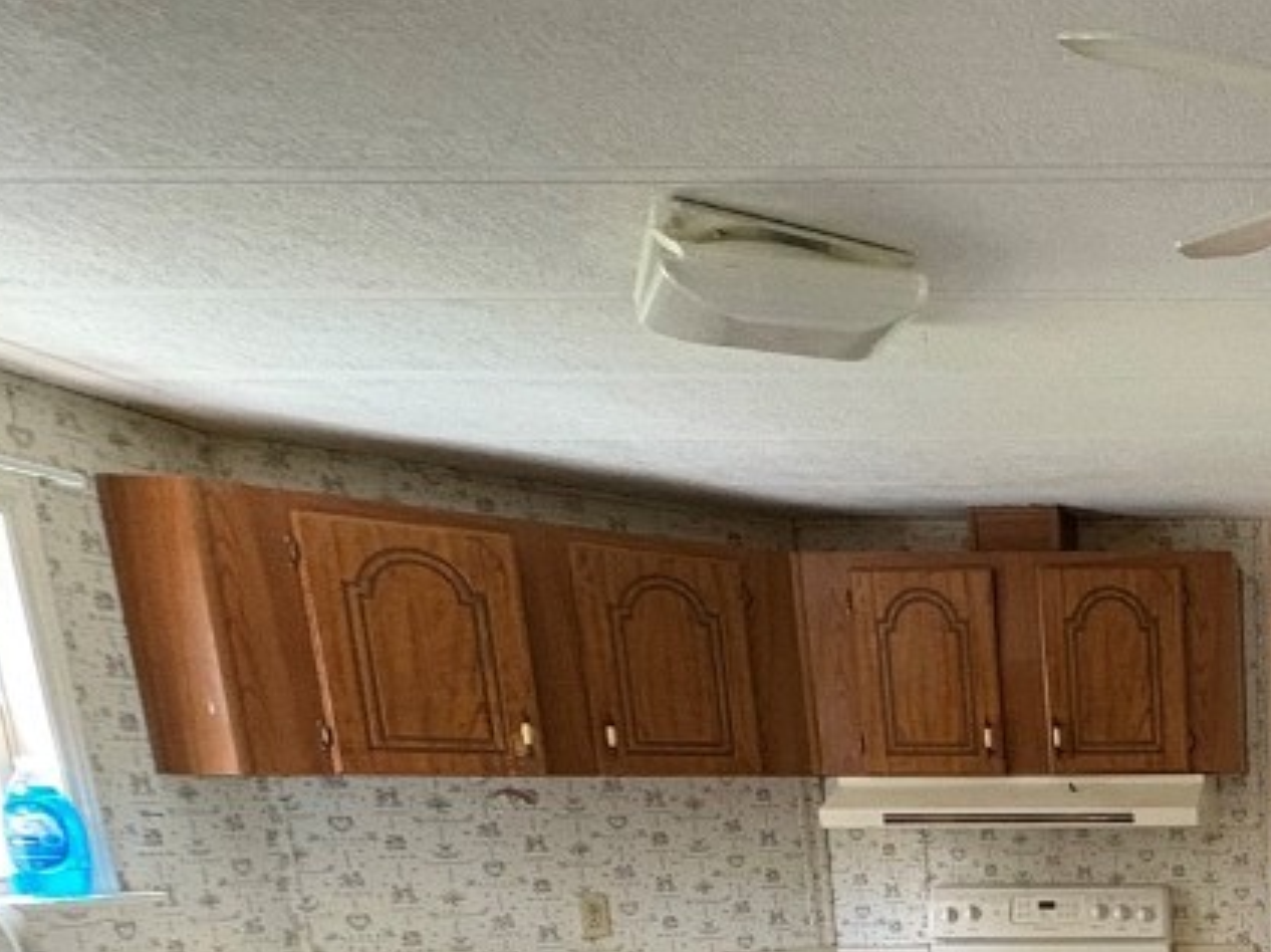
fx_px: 1248
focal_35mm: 34
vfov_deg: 35.4
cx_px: 1401
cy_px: 1057
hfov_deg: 42.4
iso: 640
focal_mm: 2.22
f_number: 2.2
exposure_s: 1/60
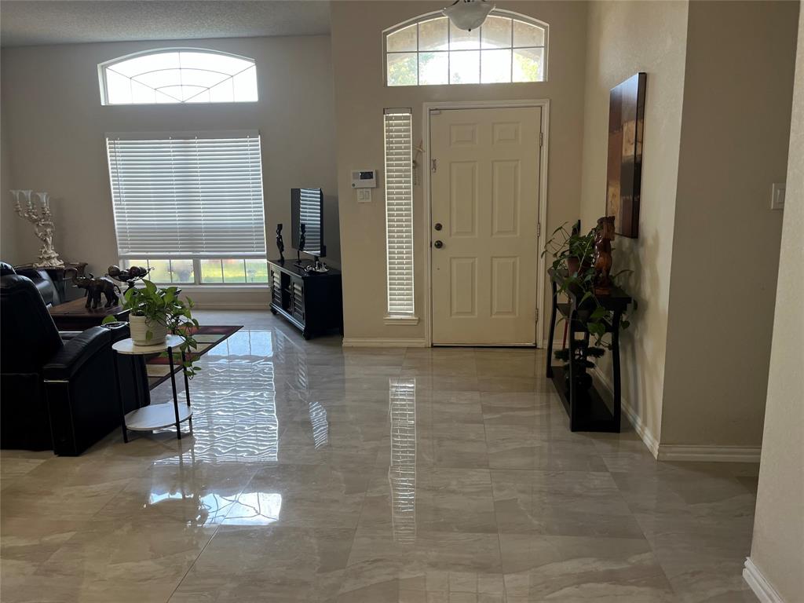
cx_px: 402
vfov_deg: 53.1
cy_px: 302
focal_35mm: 26
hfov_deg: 67.3
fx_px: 604
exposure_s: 1/60
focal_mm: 5.1
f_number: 1.6
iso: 160
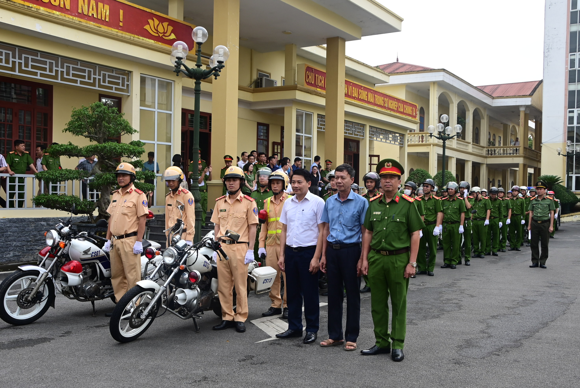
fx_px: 597
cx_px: 290
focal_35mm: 37
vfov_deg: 36.0
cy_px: 194
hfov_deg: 51.9
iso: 200
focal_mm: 25
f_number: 9
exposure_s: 1/200
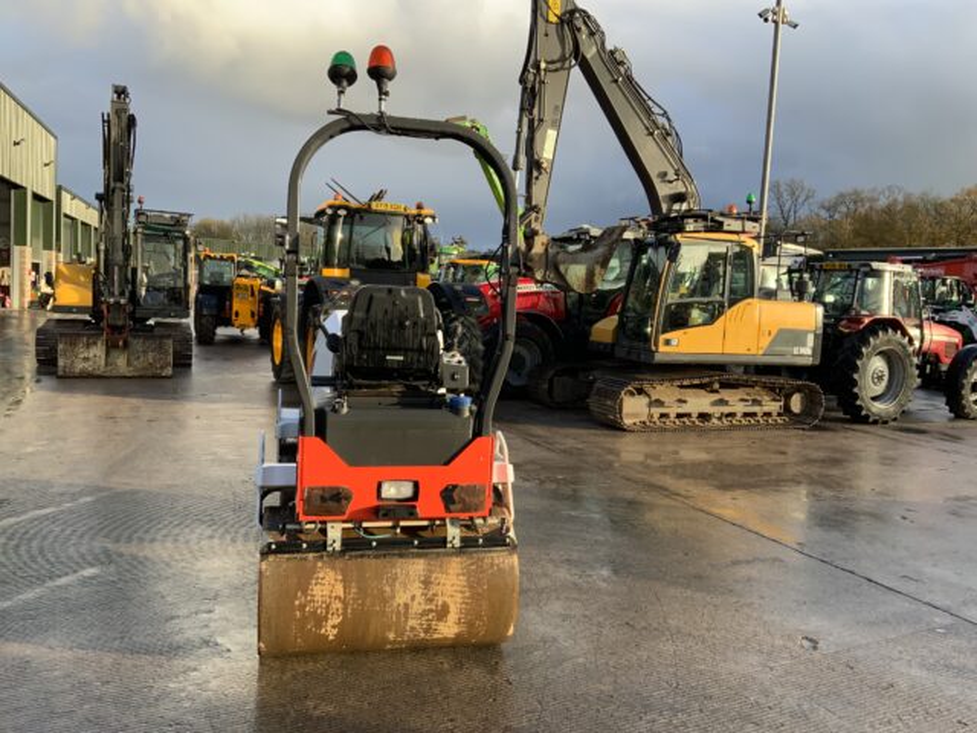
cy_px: 366
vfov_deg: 48.2
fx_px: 818
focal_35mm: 29
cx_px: 488
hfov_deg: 61.7
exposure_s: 1/365
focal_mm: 3
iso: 16
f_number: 1.8
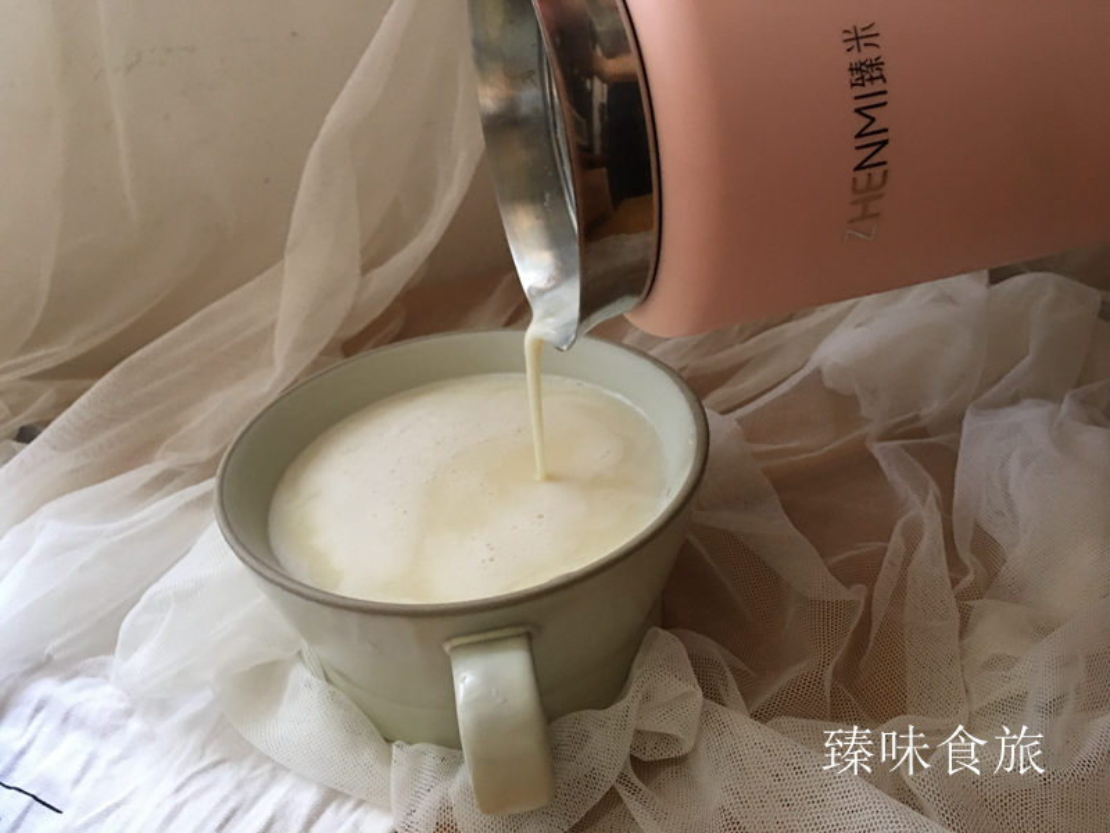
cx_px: 555
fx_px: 930
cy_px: 416
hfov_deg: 61.7
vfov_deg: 48.2
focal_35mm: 29
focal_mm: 4.15
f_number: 2.2
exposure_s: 1/8
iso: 100
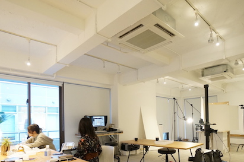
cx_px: 120
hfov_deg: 76.2
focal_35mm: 23
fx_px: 156
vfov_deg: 52.8
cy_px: 120
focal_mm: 10
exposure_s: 1/60
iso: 1600
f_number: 4
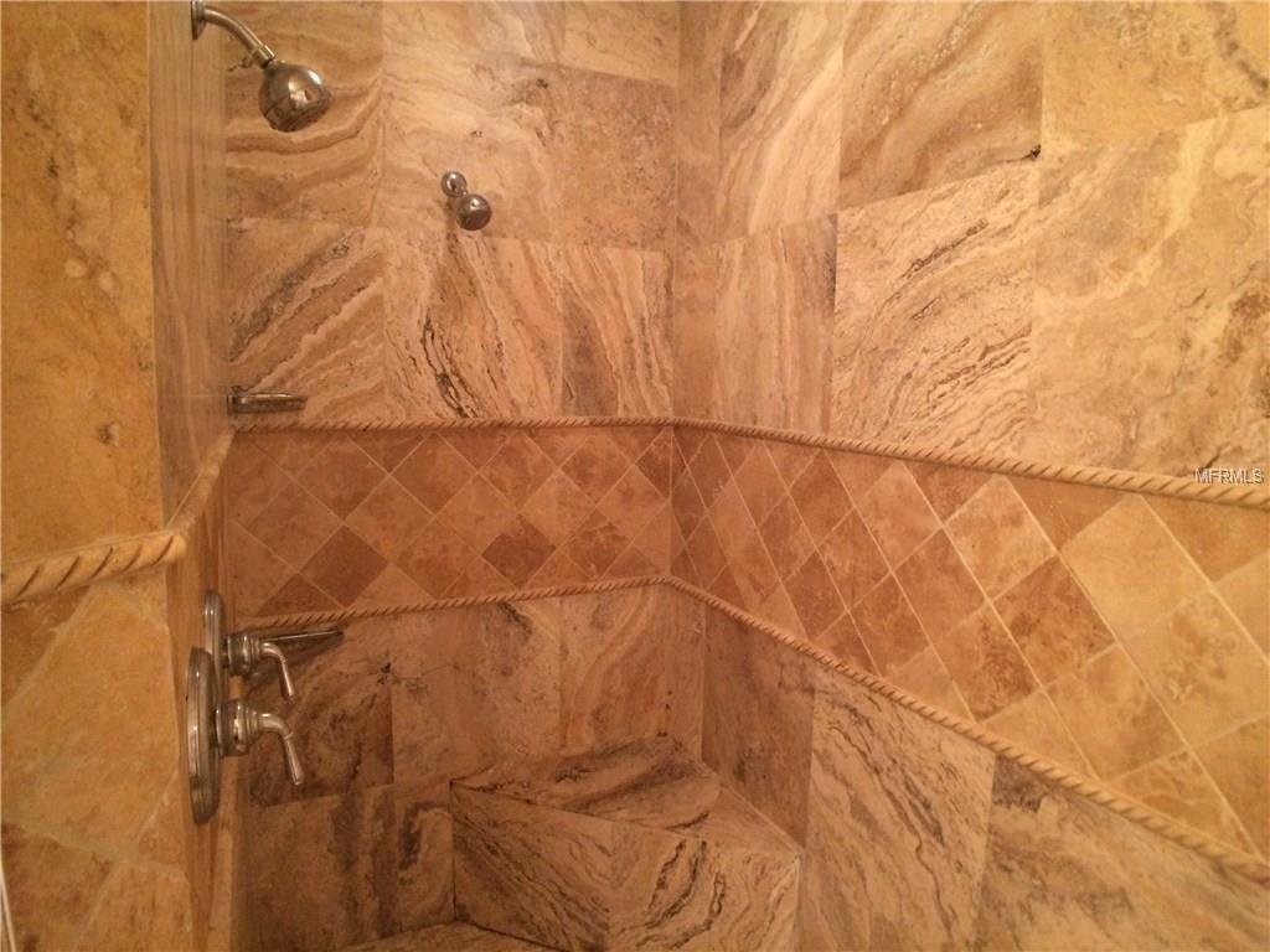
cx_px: 635
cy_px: 476
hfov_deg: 61.7
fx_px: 1064
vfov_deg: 48.2
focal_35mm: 29
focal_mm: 4.15
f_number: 2.2
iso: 250
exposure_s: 1/30
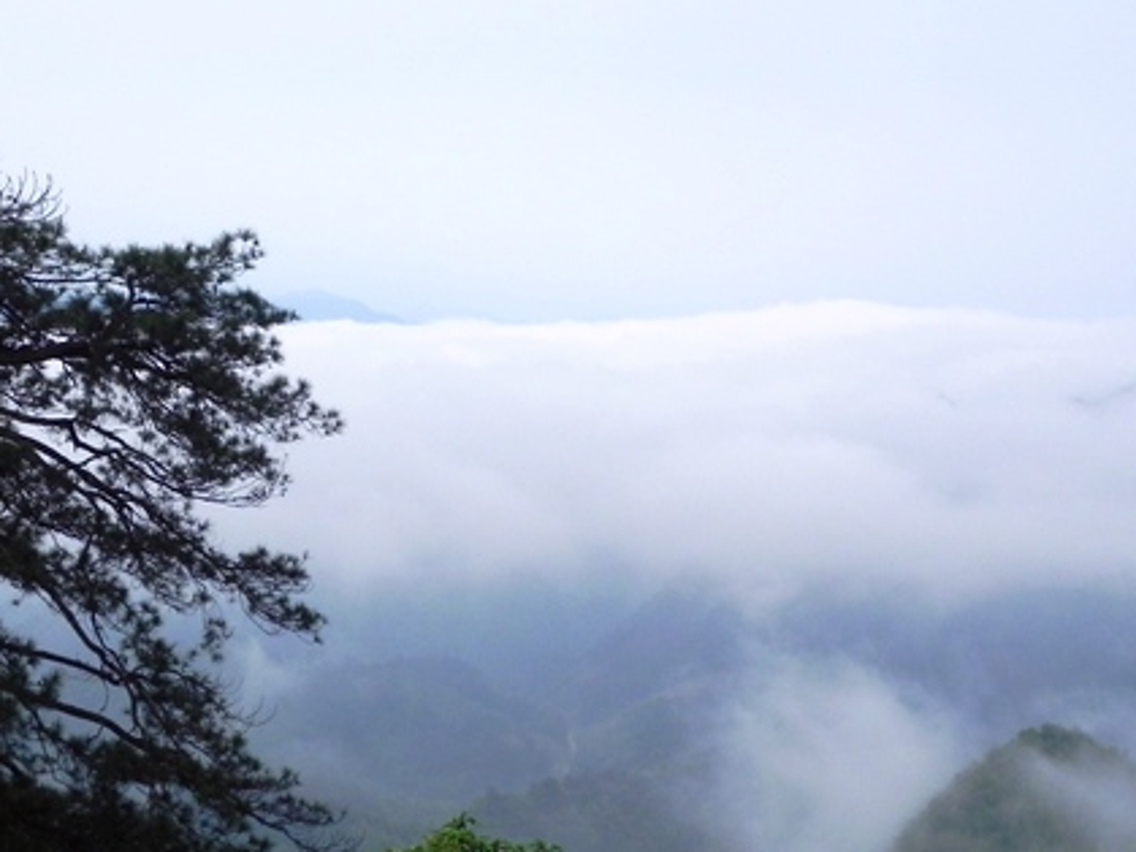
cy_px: 180
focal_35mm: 97
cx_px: 542
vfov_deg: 15.1
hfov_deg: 20.2
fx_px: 3182
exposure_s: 1/250
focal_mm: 10.3
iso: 160
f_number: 6.3
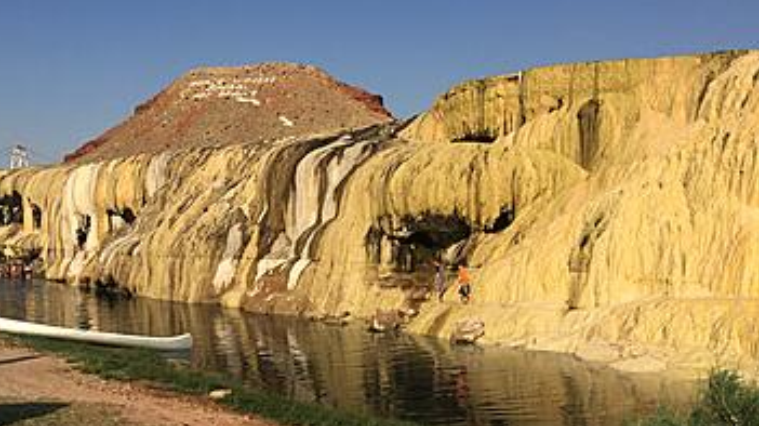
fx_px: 724
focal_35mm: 36
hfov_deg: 55.3
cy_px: 314
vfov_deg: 32.2
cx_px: 363
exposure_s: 1/2639
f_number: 2.2
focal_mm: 4.15
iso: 32
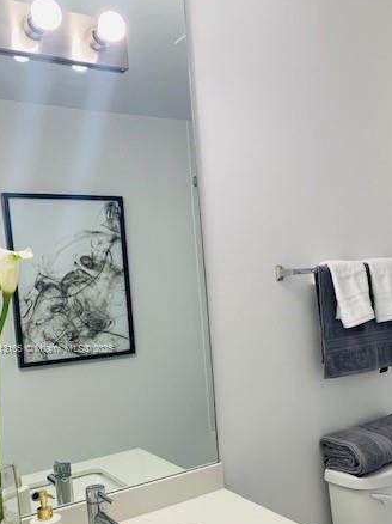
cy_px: 349
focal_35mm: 38
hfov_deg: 37.3
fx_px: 574
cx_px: 263
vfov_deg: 48.2
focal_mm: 4.25
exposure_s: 1/122
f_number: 1.8
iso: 50
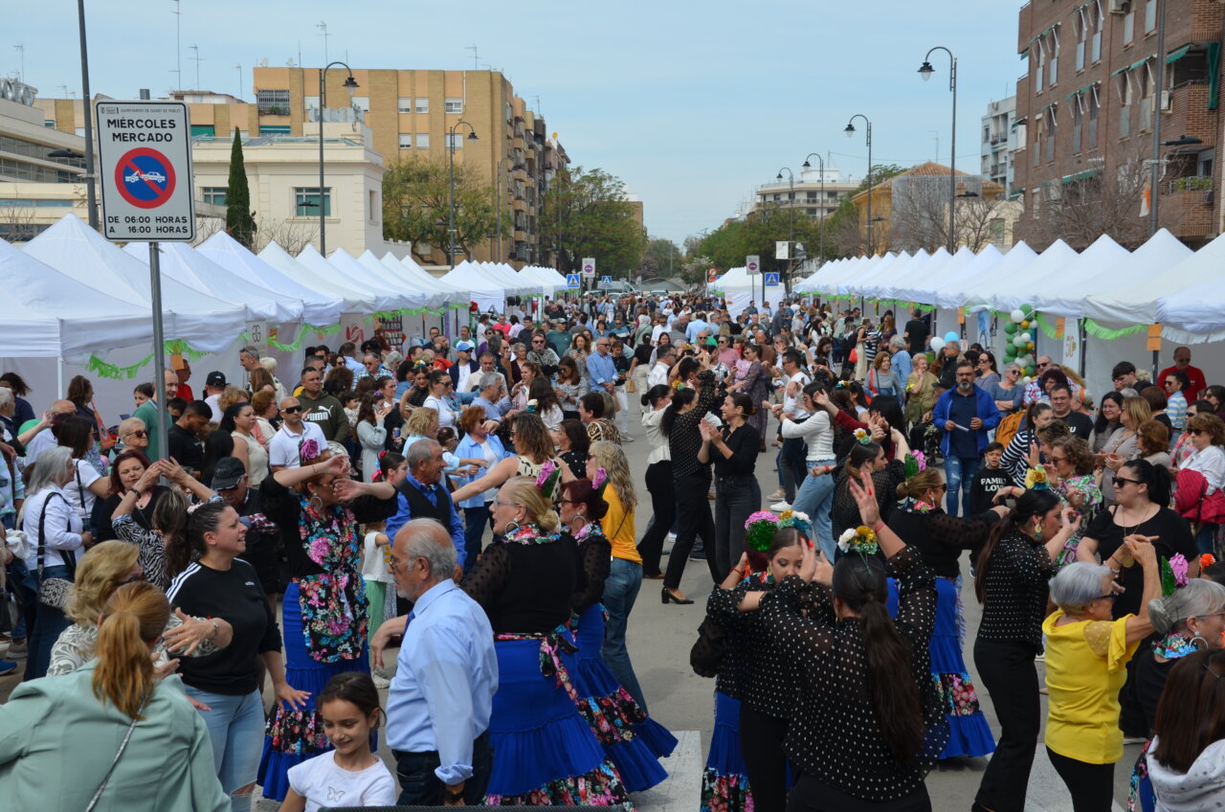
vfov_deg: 28.0
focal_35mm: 48
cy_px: 406
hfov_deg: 41.2
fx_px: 1630
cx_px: 612
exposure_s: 1/320
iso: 100
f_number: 9
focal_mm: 32
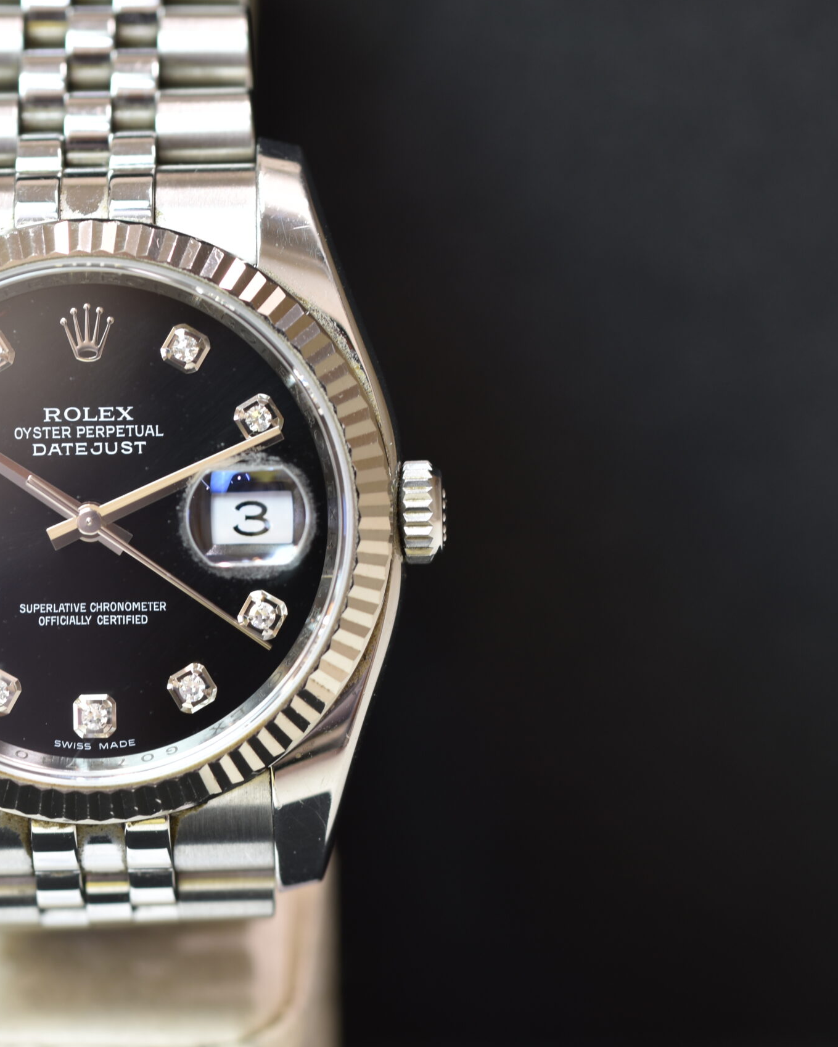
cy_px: 523
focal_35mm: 191
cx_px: 61
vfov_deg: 10.1
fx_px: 5920
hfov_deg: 8.1
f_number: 5
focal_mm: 90
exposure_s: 1/13
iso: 100
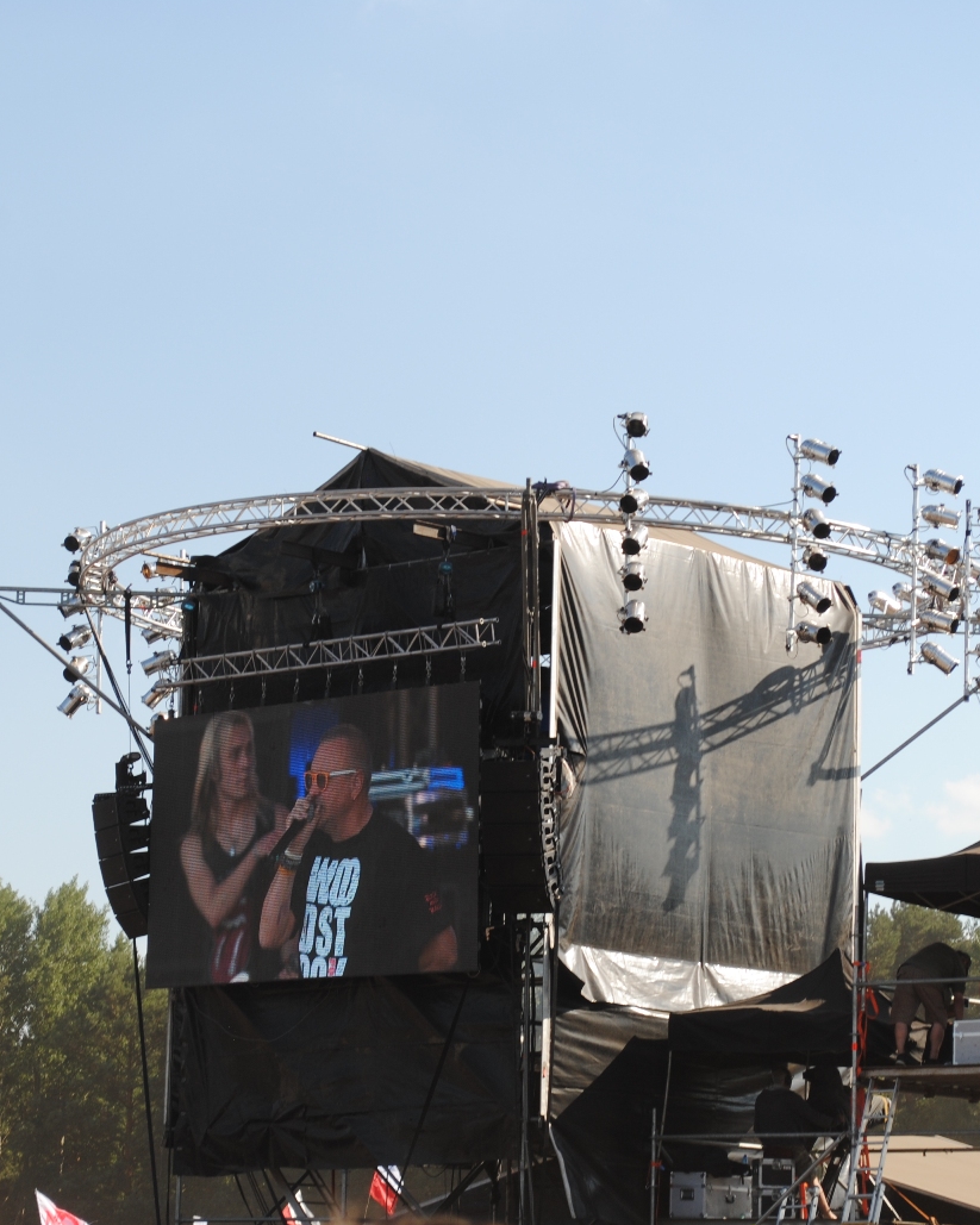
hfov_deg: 13.2
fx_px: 4232
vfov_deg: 16.5
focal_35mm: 117
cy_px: 614
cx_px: 470
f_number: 8
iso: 100
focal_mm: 55
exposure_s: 1/250
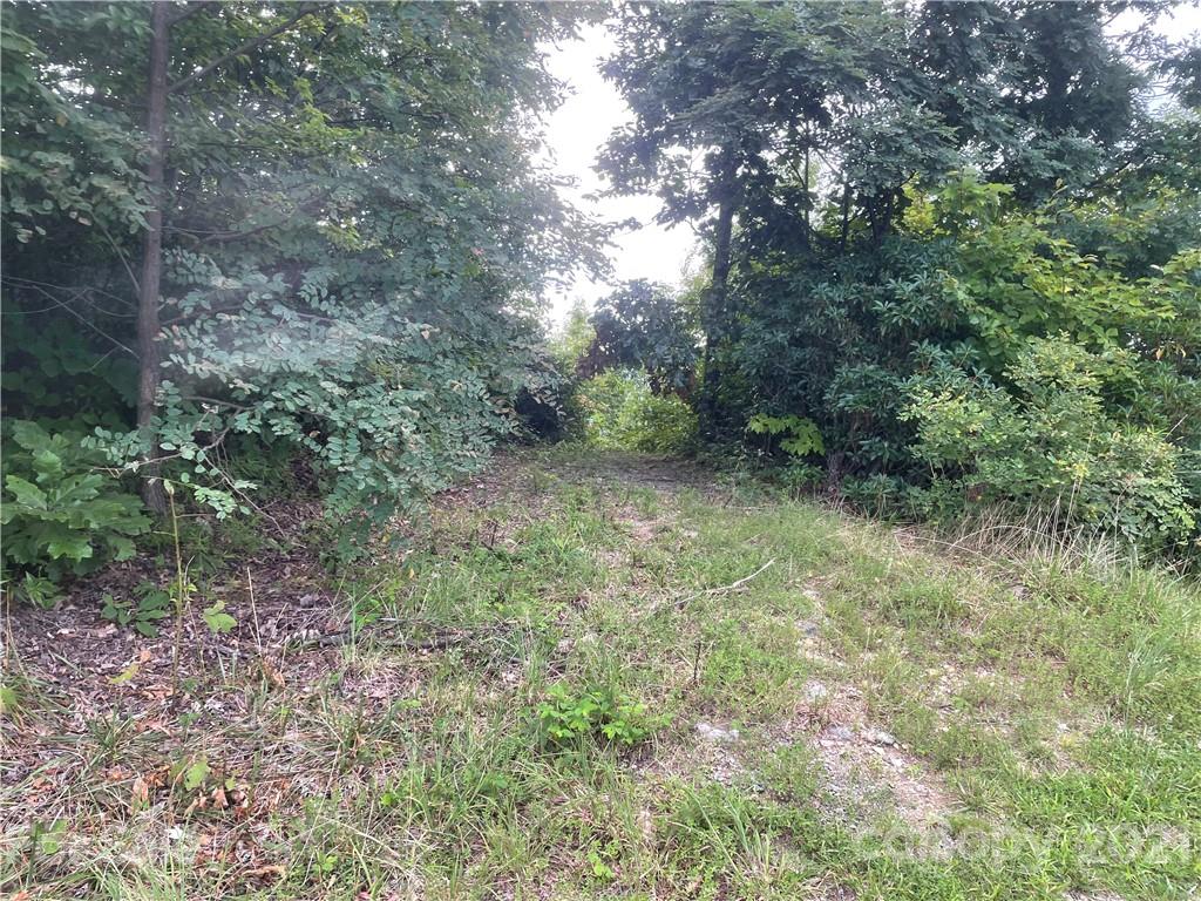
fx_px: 902
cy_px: 450
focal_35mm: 26
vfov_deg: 53.1
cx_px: 600
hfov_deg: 67.3
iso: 40
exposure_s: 1/121
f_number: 1.6
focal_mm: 4.2
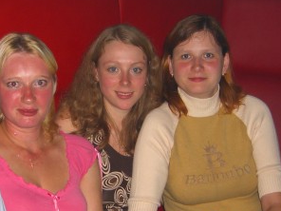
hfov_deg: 25.2
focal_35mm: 77
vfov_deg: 19.0
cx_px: 102
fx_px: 625
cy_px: 160
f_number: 2.8
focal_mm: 7.9
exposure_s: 1/60
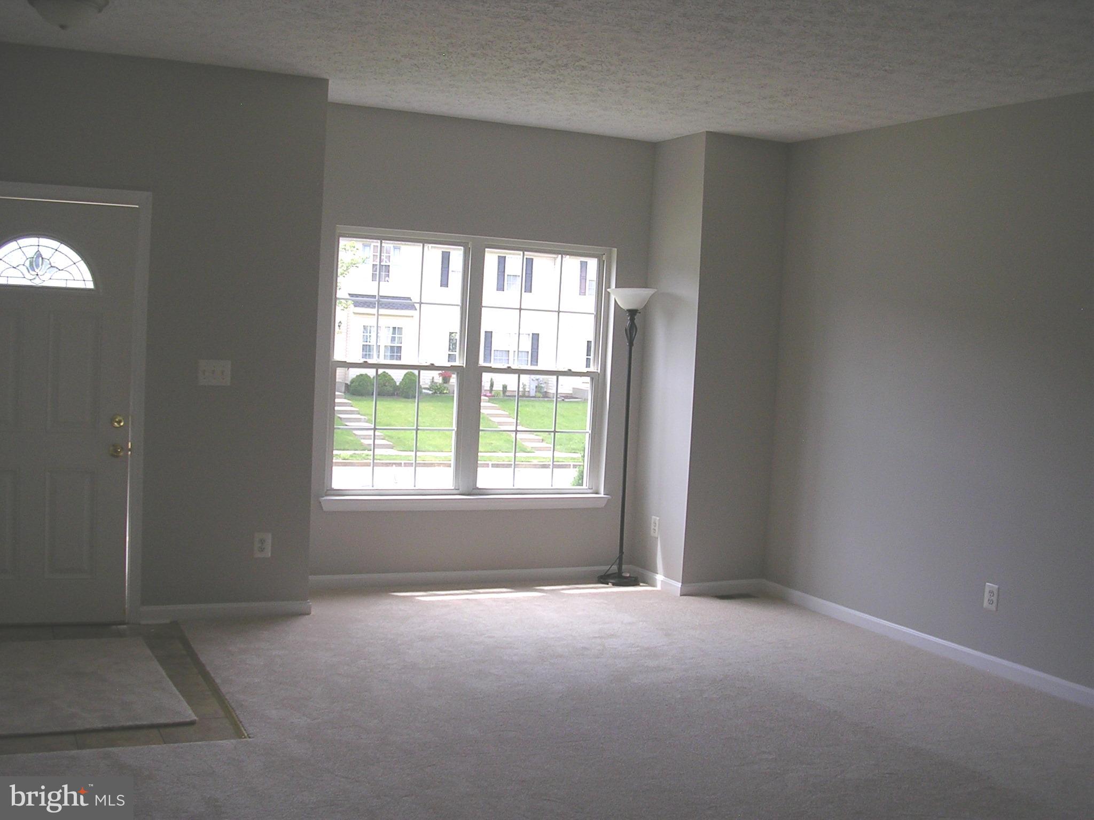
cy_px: 410
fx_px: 1201
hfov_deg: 49.0
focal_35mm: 38
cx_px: 547
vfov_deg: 37.7
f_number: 2.8
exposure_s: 1/240
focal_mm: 5.8
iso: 50
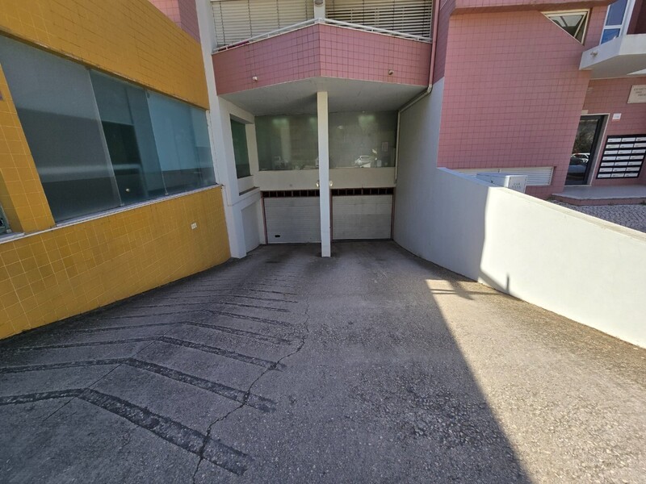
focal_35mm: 13
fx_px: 243
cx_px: 323
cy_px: 242
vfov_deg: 89.9
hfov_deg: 106.2
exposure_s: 1/1681
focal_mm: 2.2
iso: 50
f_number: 2.2
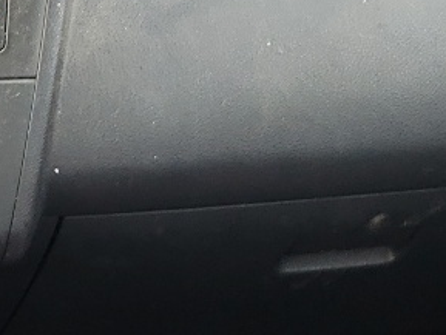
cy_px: 459
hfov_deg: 12.7
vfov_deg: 10.1
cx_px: -290
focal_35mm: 144
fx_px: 1856
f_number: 1.5
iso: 52
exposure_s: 1/120
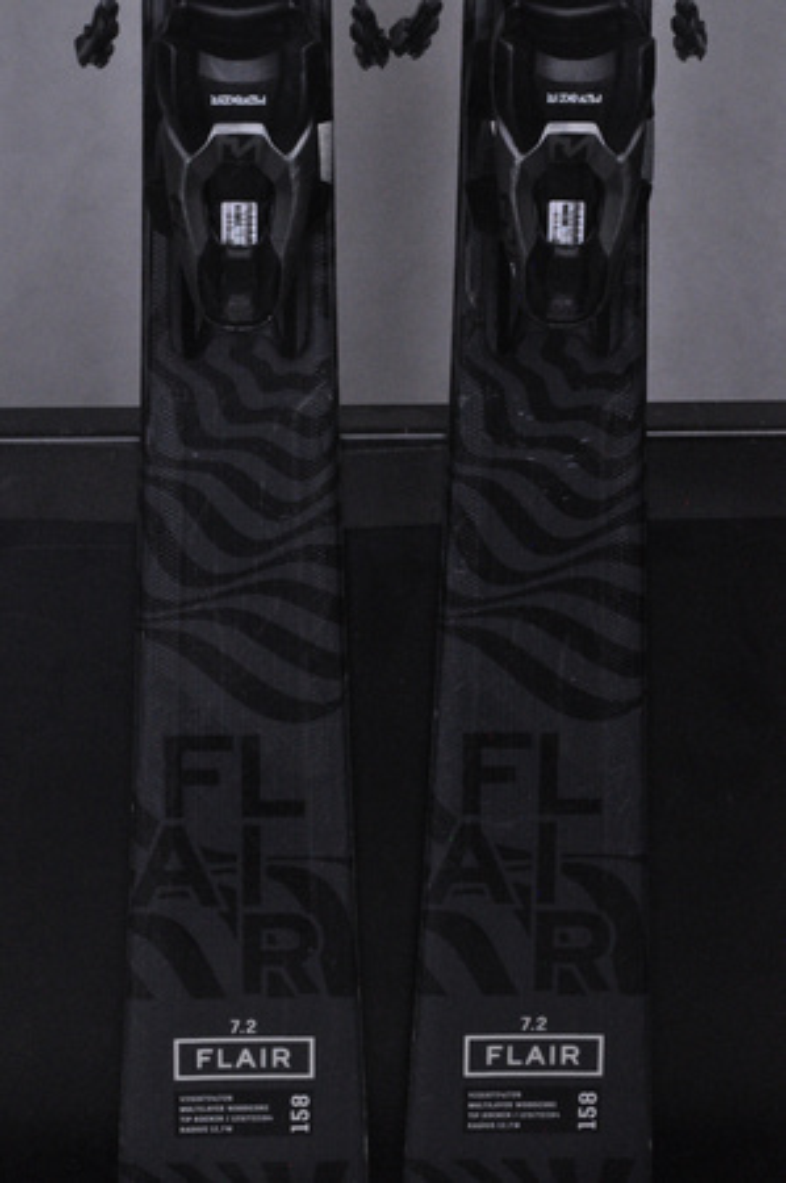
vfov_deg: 16.1
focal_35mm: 128
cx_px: 393
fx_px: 4185
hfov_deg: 10.7
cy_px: 592
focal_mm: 85
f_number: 11
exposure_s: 1/125
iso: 3200
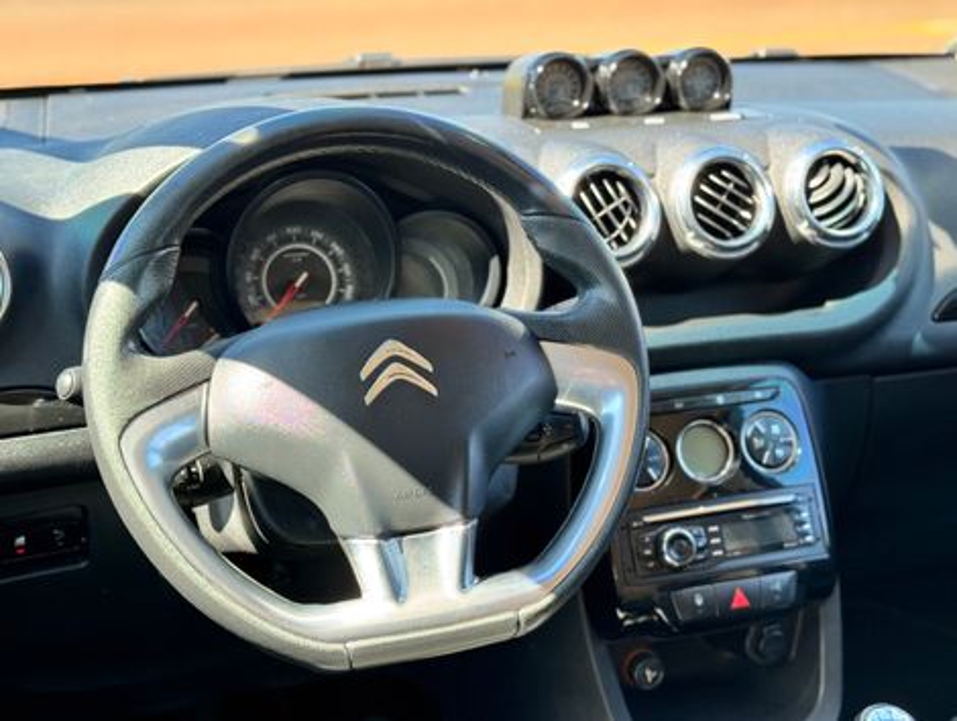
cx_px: 478
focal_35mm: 48
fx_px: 1329
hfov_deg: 39.6
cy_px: 360
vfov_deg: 30.3
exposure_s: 1/60
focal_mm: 6.76
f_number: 1.78
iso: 100
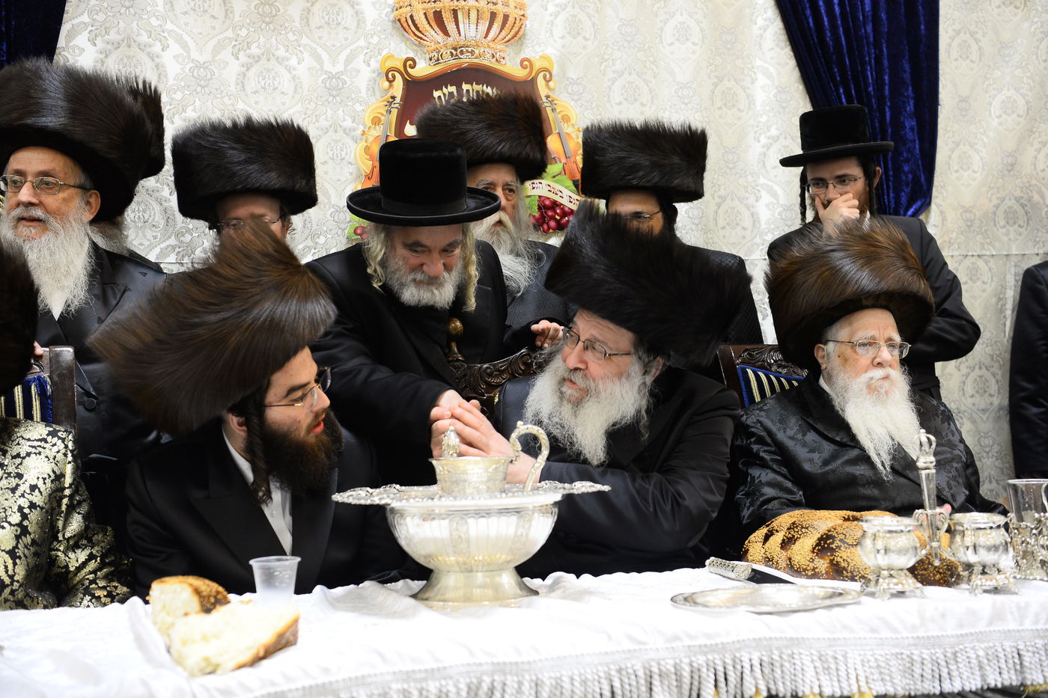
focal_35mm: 44
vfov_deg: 30.5
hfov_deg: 44.5
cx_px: 524
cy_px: 349
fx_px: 1281
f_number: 4
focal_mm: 44
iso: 1600
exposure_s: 1/100
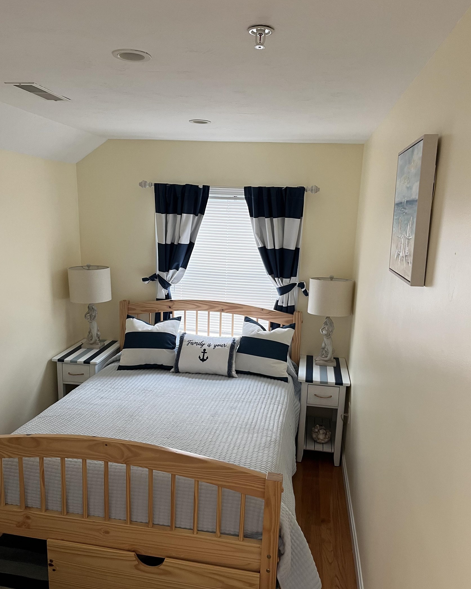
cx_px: 230
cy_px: 310
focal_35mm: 28
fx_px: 488
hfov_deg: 51.5
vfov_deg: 62.2
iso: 125
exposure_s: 1/71
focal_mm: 5.1
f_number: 1.6
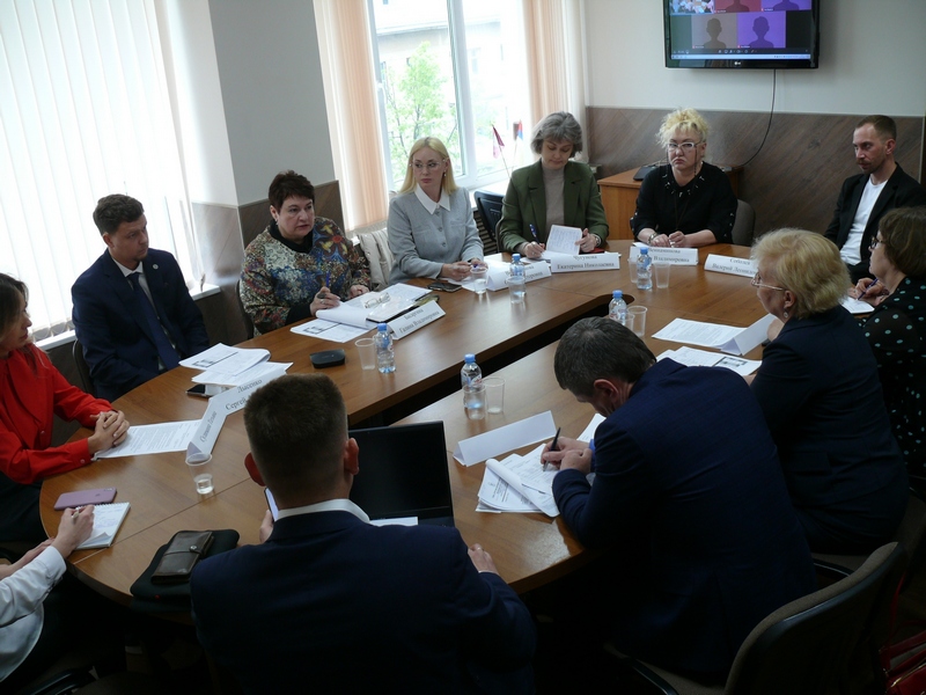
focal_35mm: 35
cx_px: 463
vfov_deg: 40.7
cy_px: 348
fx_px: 936
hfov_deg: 52.6
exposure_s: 1/50
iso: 100
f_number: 2.8
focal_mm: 7.4
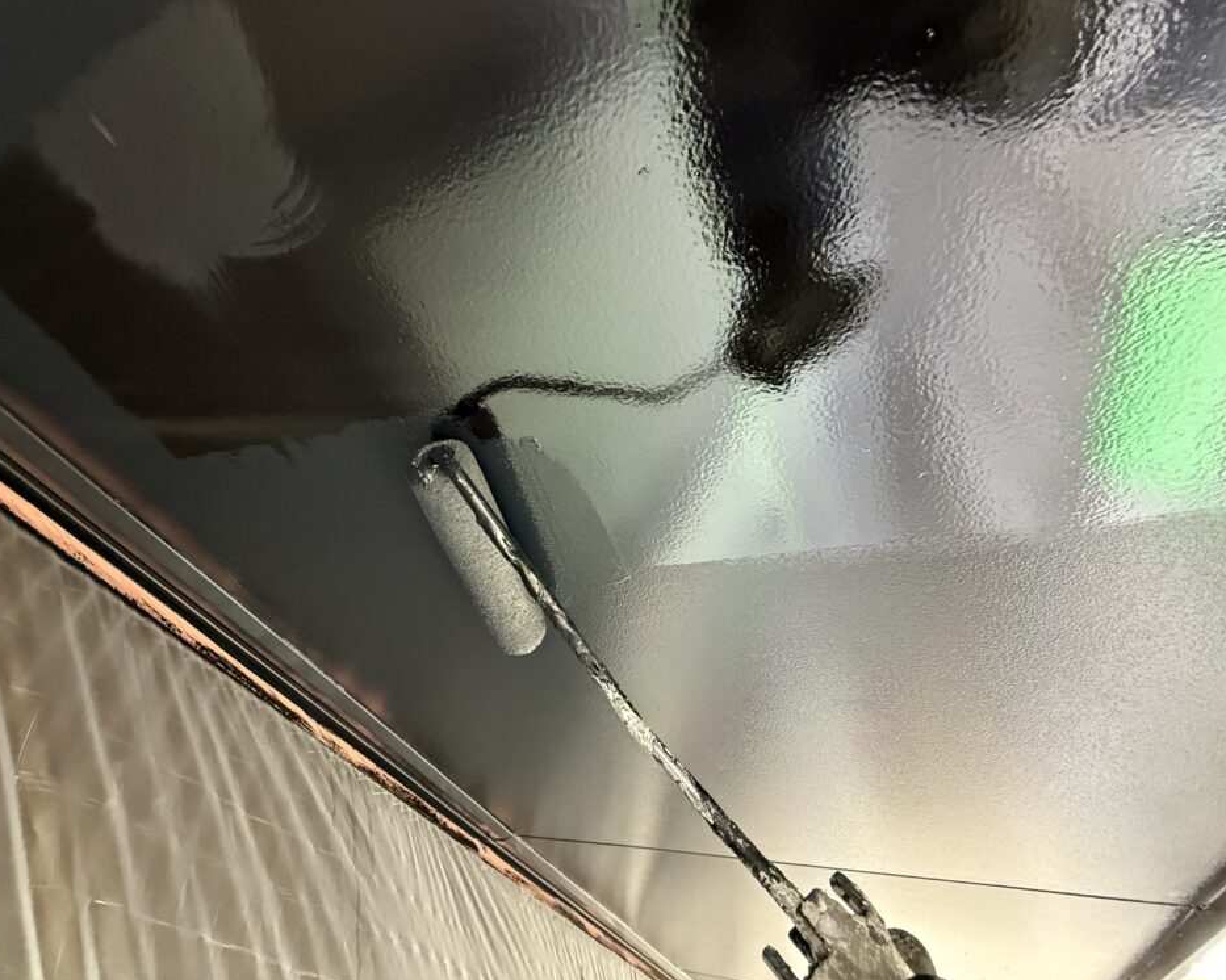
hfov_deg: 96.5
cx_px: 555
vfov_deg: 84.0
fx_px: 544
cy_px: 479
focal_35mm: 15
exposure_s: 1/60
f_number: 2.2
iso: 640
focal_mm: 2.22
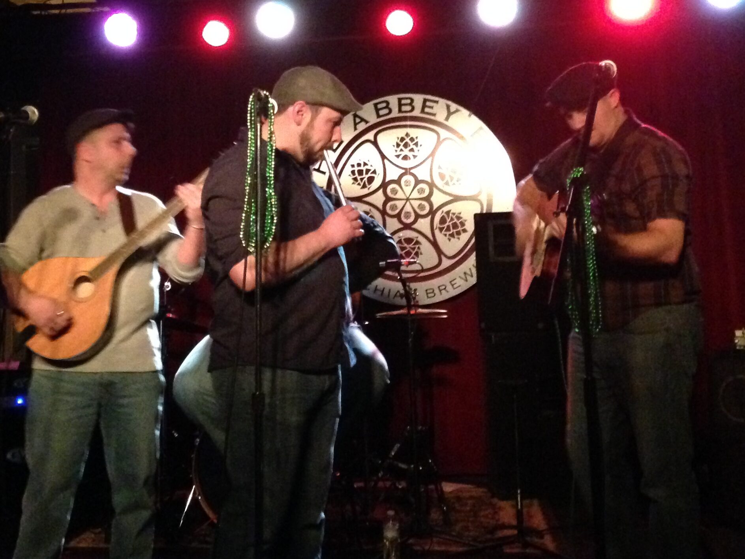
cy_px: 280
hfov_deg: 55.4
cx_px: 372
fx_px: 710
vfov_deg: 42.9
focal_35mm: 33
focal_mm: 4.12
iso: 800
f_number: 2.4
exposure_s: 1/15
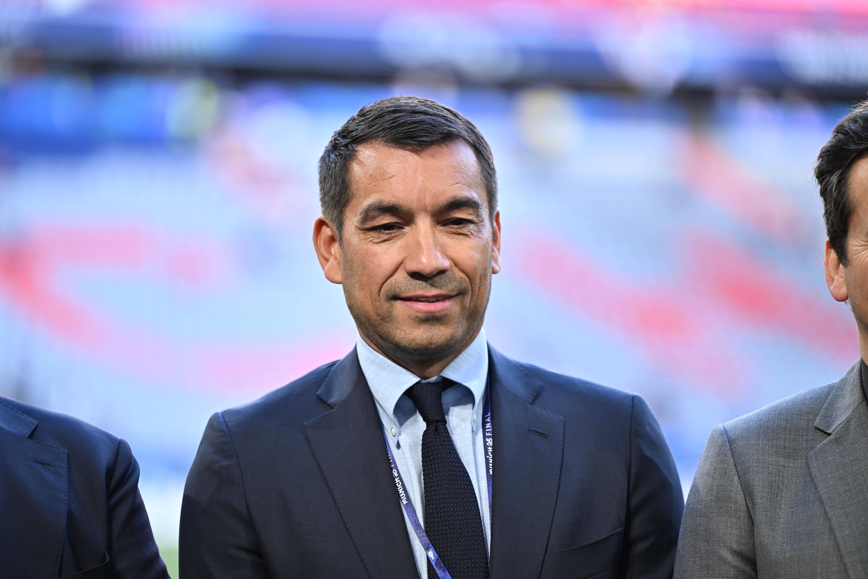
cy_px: 290
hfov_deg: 10.3
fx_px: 4822
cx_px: 434
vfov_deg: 6.9
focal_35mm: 200
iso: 500
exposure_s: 1/400
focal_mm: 200
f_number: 2.8
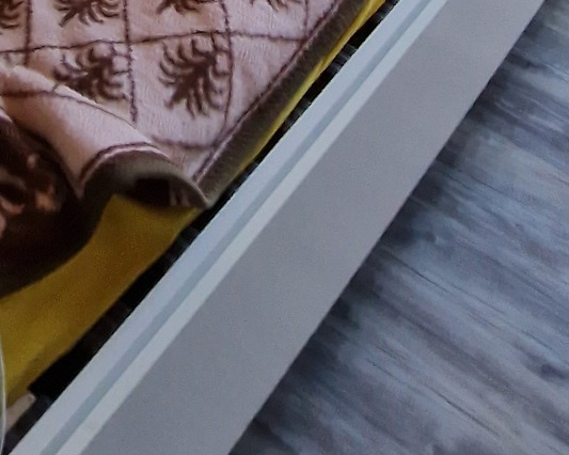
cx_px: 299
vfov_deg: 16.9
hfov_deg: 31.0
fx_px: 1027
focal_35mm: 61
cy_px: -504
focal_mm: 2.2
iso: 125
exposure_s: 1/50
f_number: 2.2
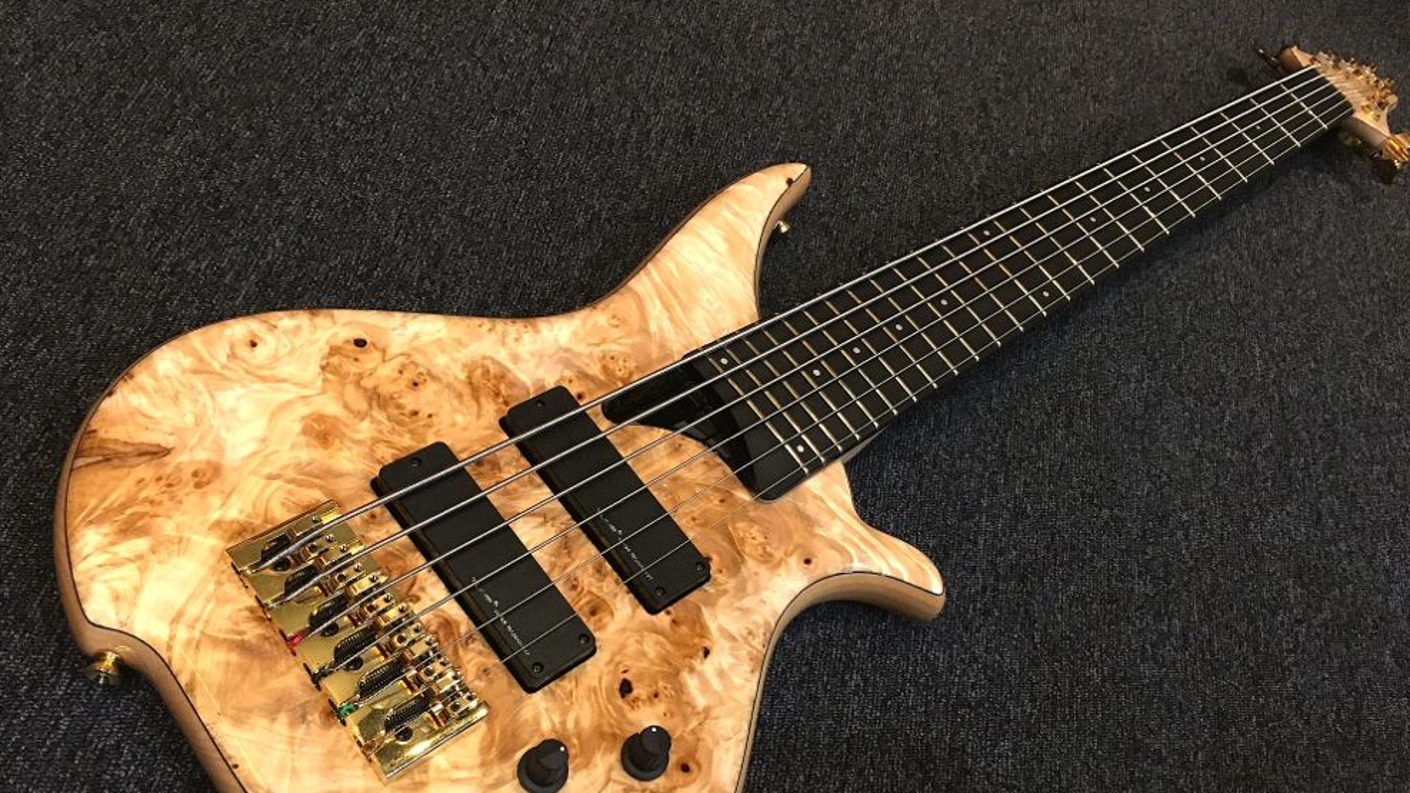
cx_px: 711
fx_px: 1196
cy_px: 527
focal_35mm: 32
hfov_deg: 61.0
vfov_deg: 36.3
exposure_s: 1/30
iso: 160
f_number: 2.2
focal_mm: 4.15
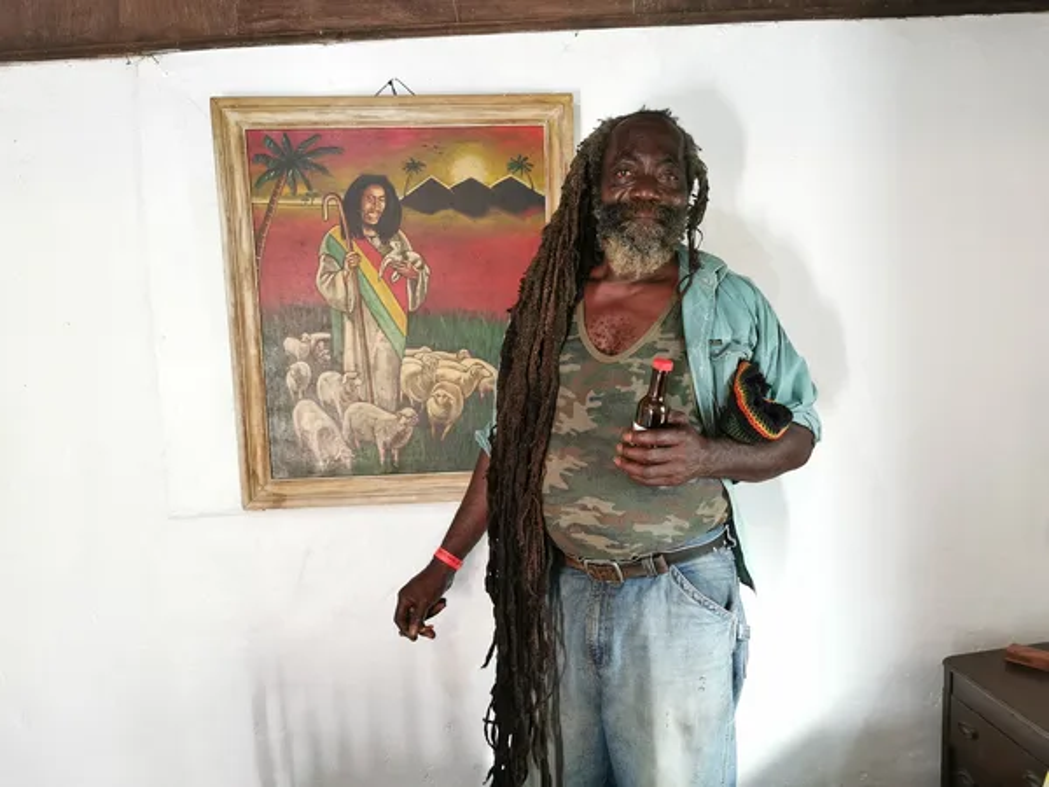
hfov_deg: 61.7
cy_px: 394
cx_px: 524
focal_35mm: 29
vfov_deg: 48.2
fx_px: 879
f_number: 1.6
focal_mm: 5.56
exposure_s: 1/33.3
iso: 320
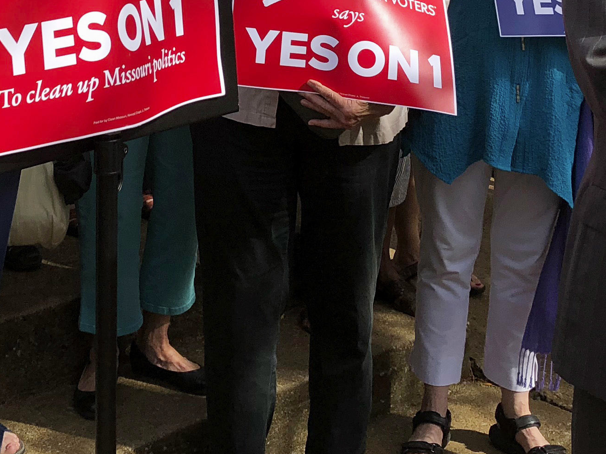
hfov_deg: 22.5
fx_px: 1506
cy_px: -131
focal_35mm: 86
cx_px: 153
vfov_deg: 16.3
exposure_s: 1/1845
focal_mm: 3.99
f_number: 1.8
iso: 20
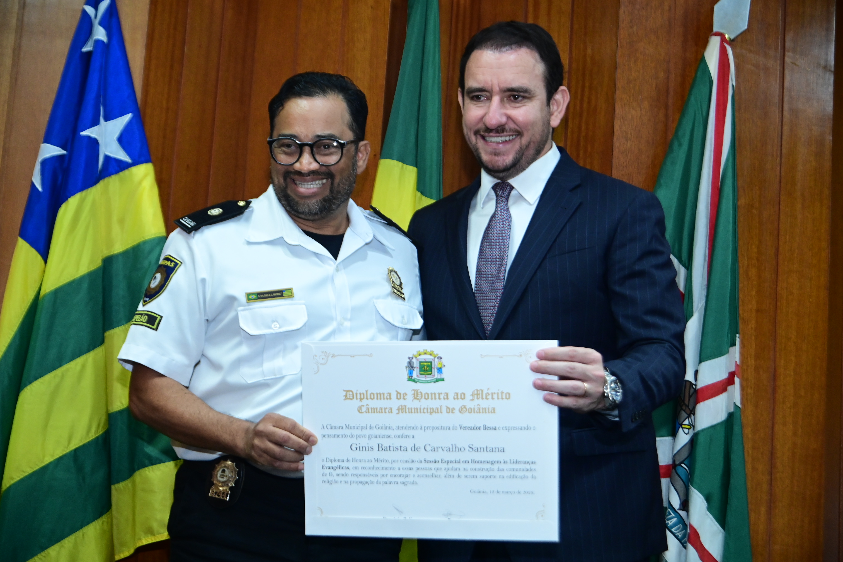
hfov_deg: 30.5
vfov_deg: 20.6
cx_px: 422
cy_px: 281
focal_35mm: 66
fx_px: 1545
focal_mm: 66
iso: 3200
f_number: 6.3
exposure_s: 1/125
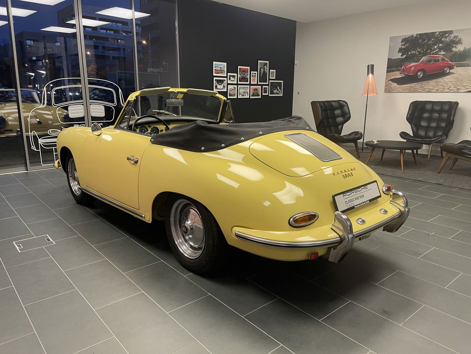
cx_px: 236
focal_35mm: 25
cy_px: 177
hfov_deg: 69.4
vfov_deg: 54.9
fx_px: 340
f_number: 1.6
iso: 64
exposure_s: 1/50
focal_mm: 5.1
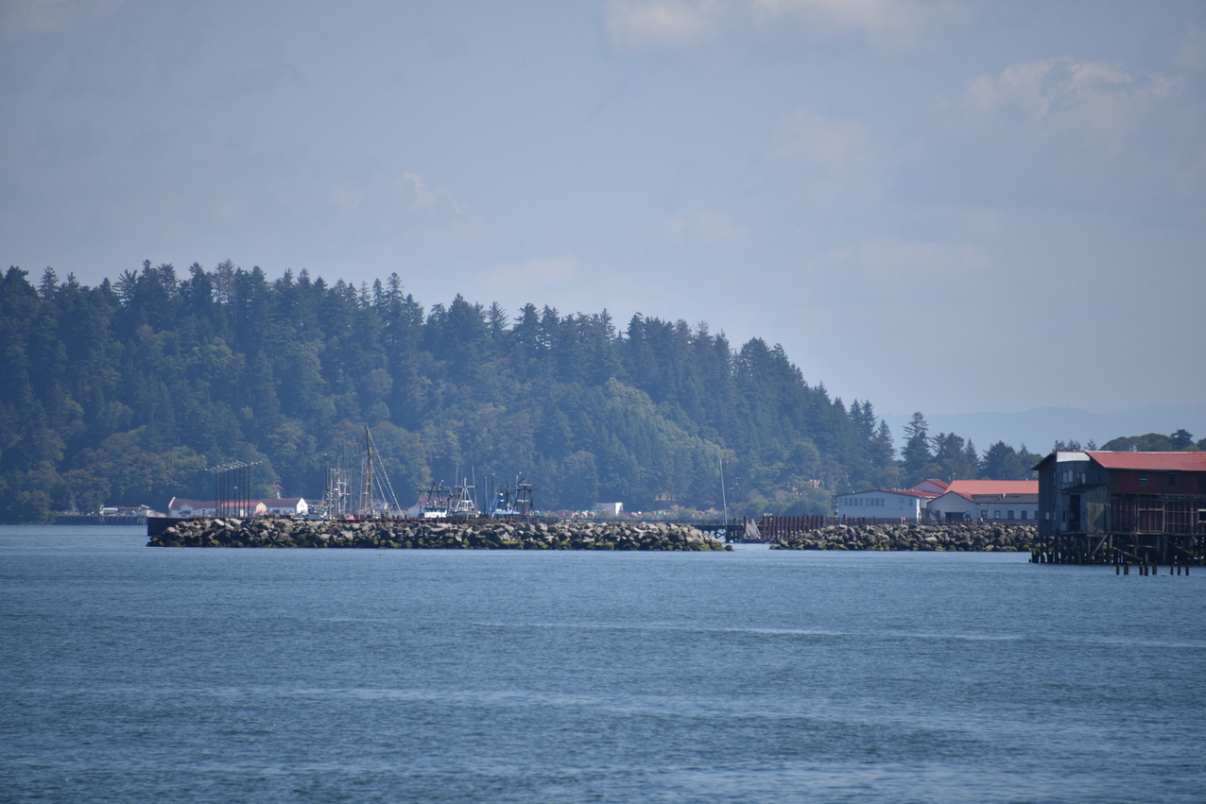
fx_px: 10084
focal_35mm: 301
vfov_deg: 4.6
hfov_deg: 6.8
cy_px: 402
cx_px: 603
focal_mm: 300
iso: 100
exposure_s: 1/640
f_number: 5.6
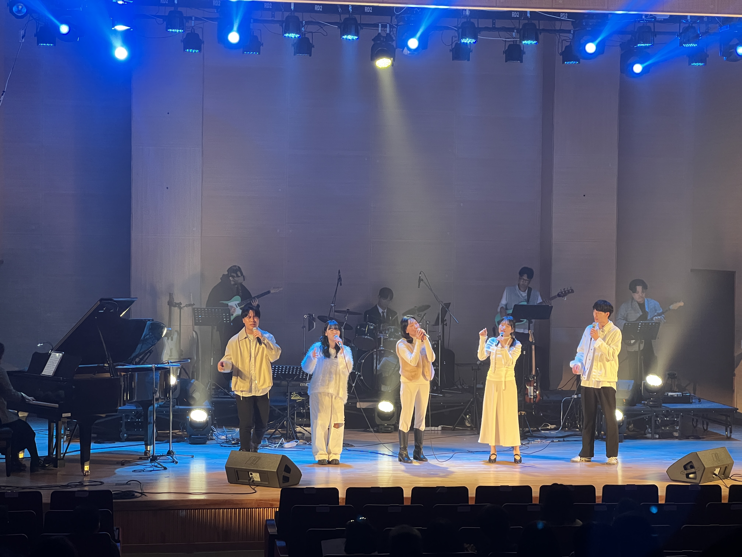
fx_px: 1651
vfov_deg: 19.1
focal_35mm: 77
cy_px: 278
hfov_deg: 25.3
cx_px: 371
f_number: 2.8
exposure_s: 1/60
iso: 500
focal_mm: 9
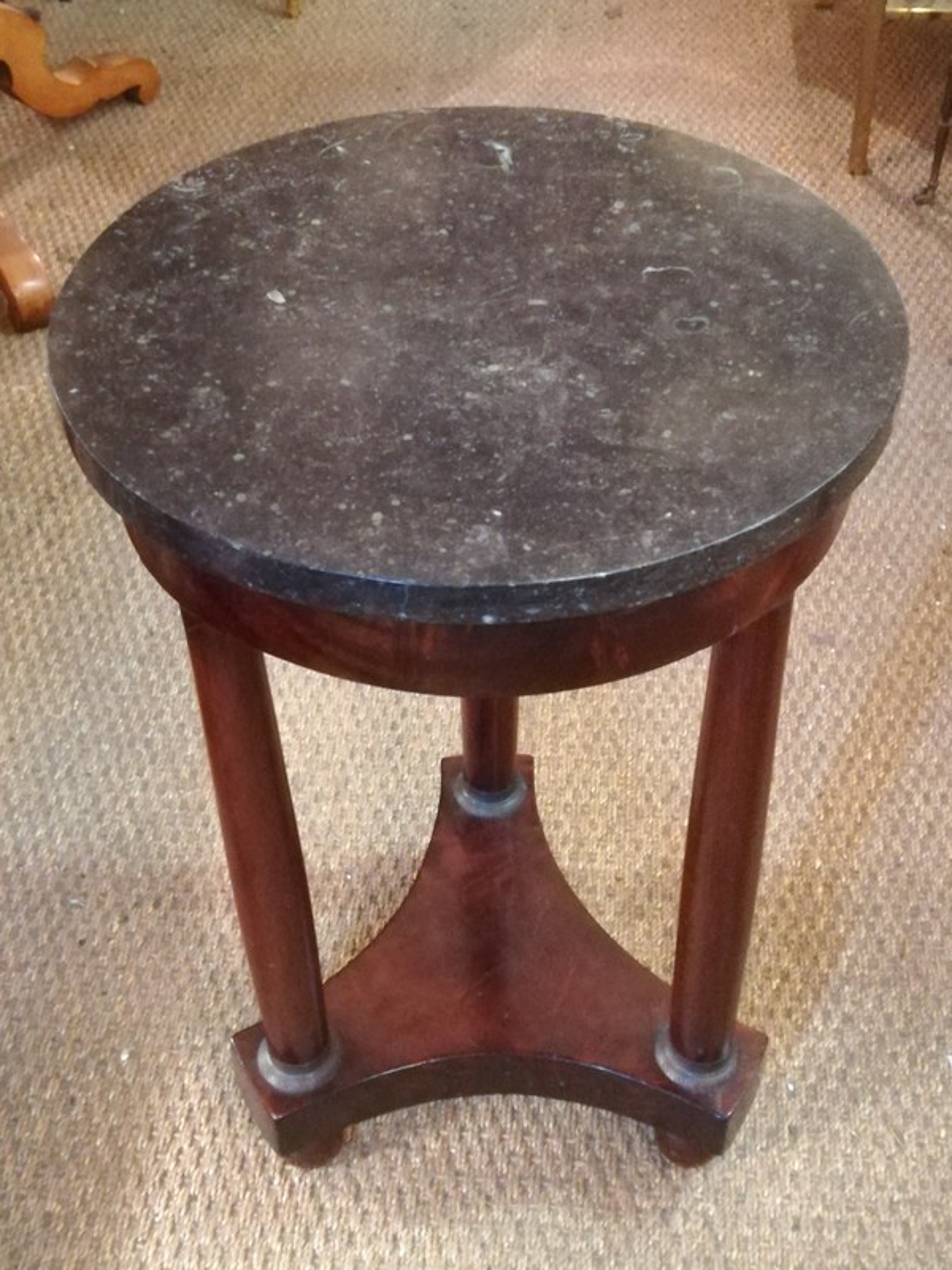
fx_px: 1540
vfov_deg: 44.8
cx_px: 476
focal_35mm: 42
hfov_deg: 34.3
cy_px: 635
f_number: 2.2
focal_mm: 3.83
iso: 2000
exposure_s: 1/14.3
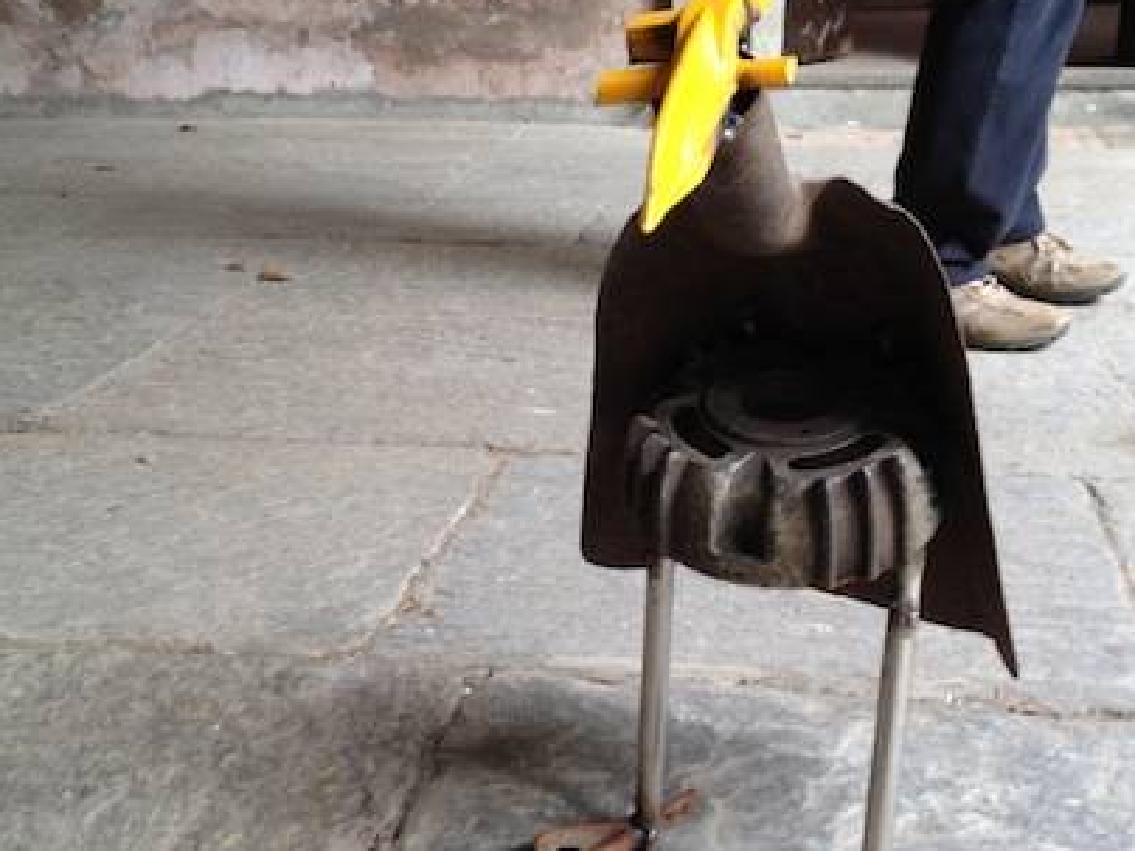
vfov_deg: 28.0
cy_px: 433
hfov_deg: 36.8
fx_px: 1705
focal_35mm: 52
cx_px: 612
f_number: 2.4
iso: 50
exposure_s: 1/20
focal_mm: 4.28
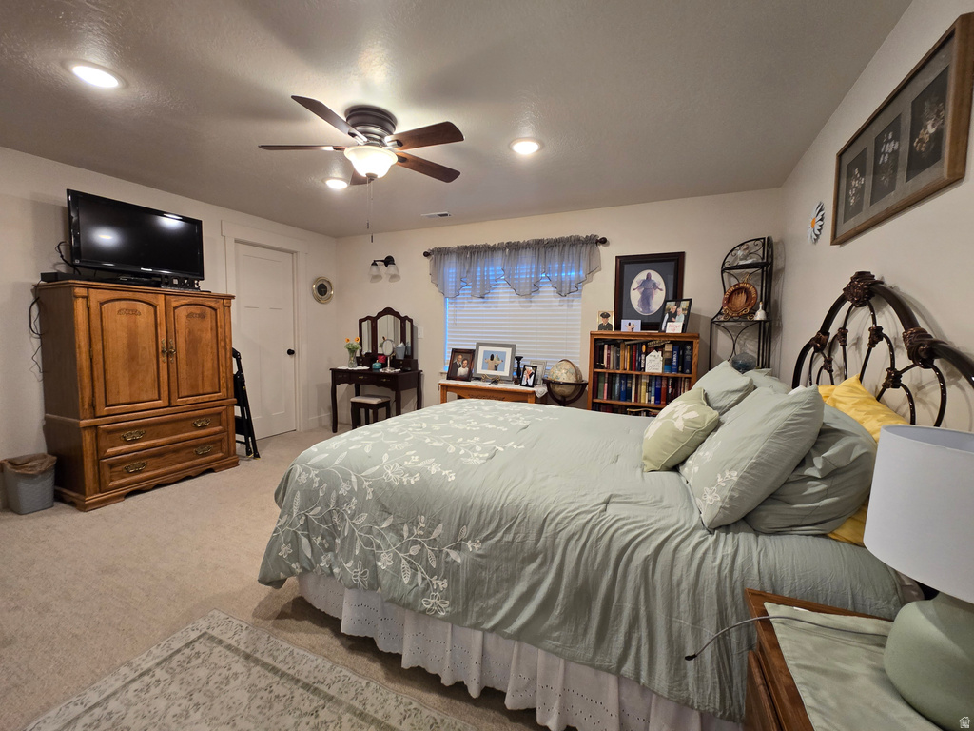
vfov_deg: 89.9
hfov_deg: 106.2
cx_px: 487
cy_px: 366
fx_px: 366
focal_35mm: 13
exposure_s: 1/60
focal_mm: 2.2
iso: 160
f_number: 2.2
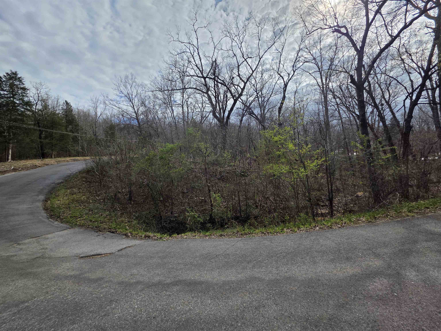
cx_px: 220
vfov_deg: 89.9
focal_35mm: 13
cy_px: 166
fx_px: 166
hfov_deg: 106.2
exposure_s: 1/2985
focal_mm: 2.2
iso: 40
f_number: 1.9
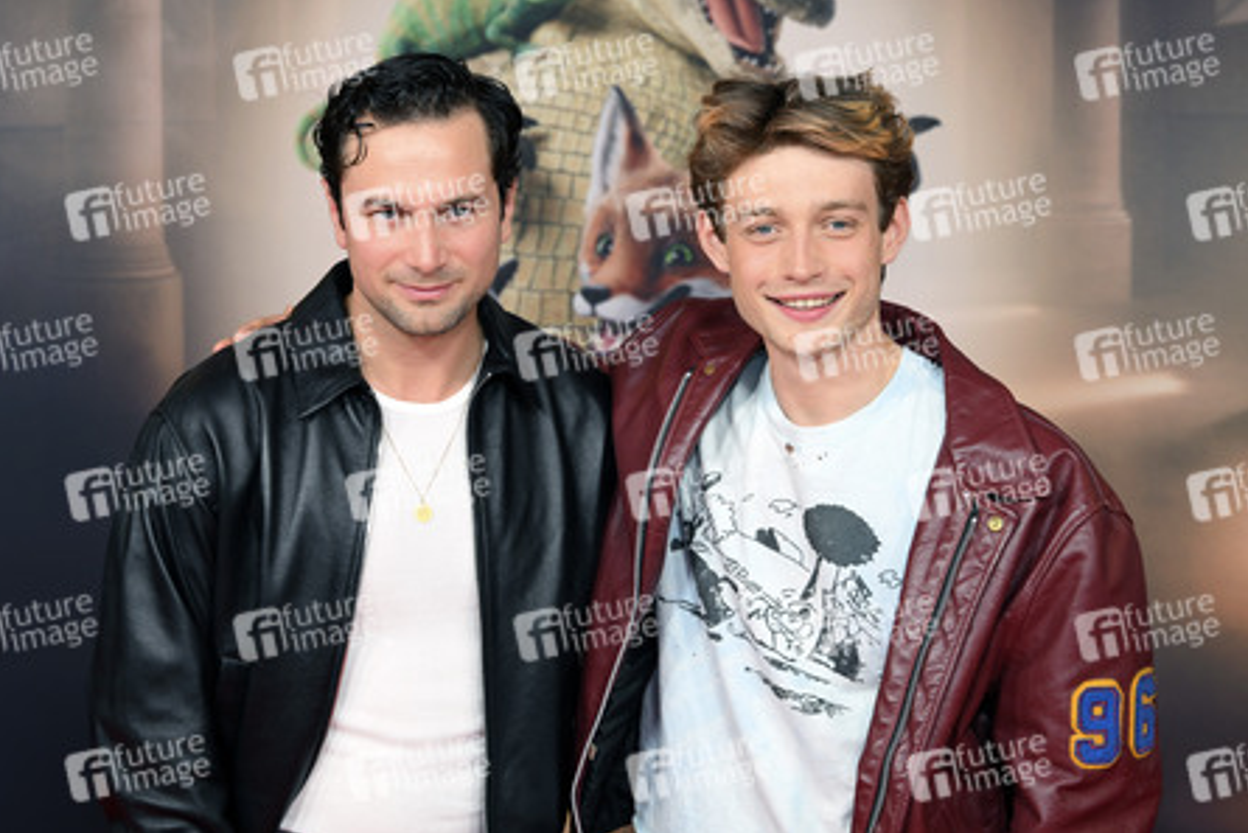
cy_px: 418
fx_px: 2635
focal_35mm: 76
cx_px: 624
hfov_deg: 26.6
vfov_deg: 18.0
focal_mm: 75
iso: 800
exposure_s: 1/160
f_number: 6.3
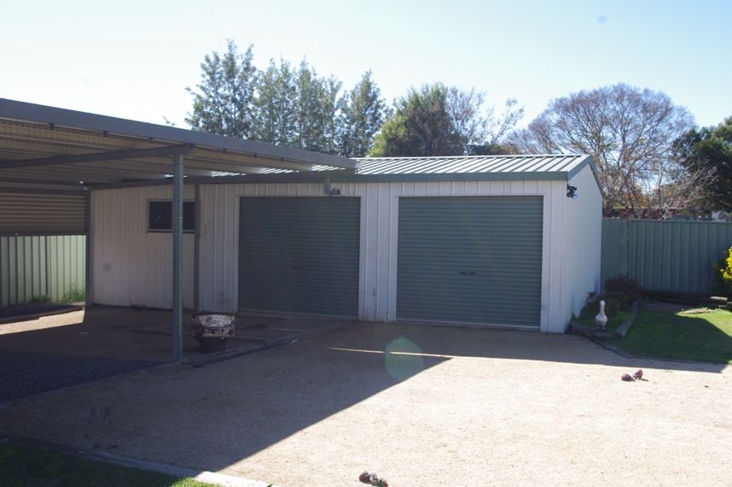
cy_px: 244
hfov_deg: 49.6
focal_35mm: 39
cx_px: 366
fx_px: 792
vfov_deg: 34.1
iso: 400
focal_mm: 26.25
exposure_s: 1/400
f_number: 8
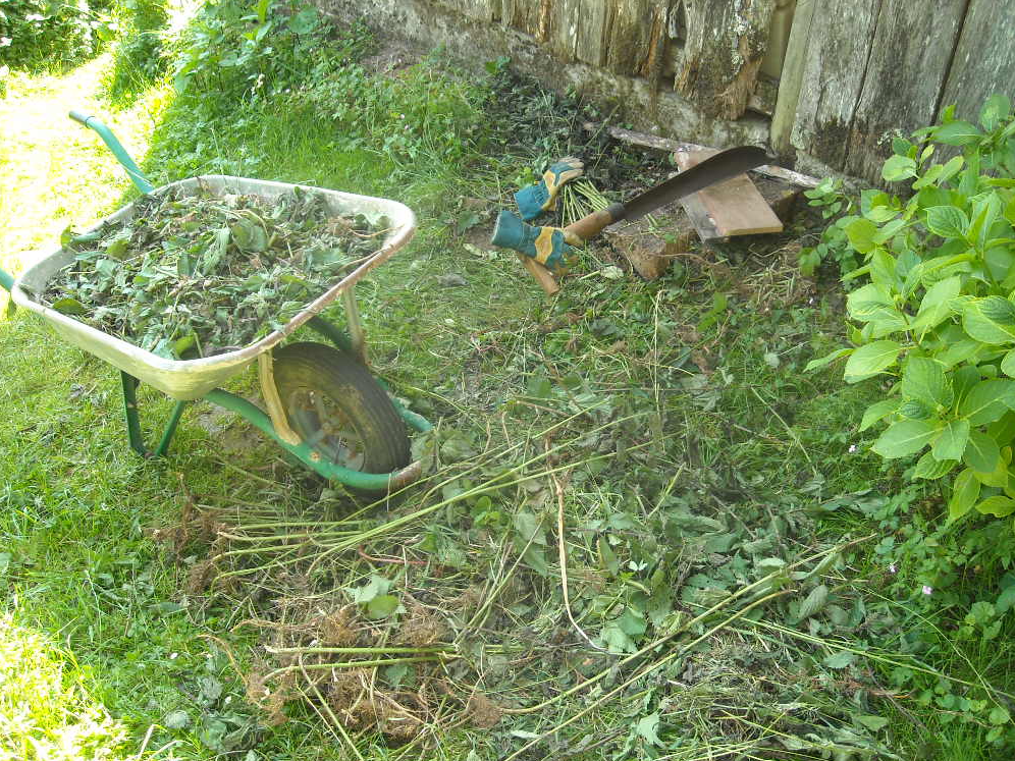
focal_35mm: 36
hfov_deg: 51.4
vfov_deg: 39.7
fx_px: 1056
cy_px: 382
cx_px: 502
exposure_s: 1/60
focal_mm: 5.7
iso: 77
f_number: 2.8
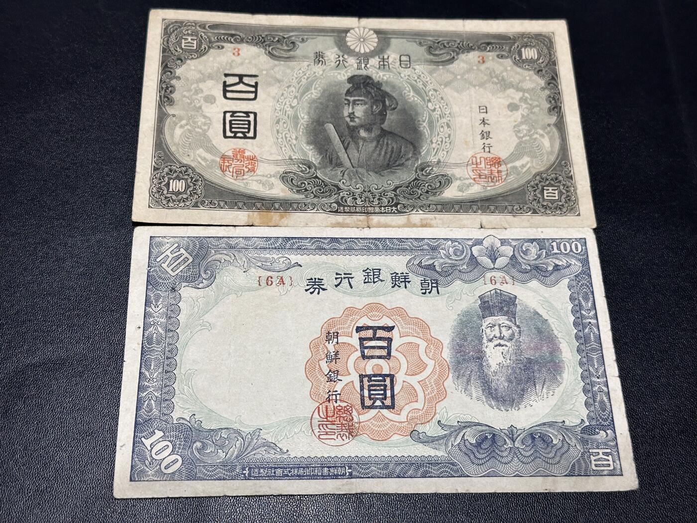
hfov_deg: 39.7
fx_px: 966
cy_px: 262
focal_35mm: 48
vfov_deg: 30.3
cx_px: 348
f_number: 1.78
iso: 100
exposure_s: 1/50
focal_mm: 6.86
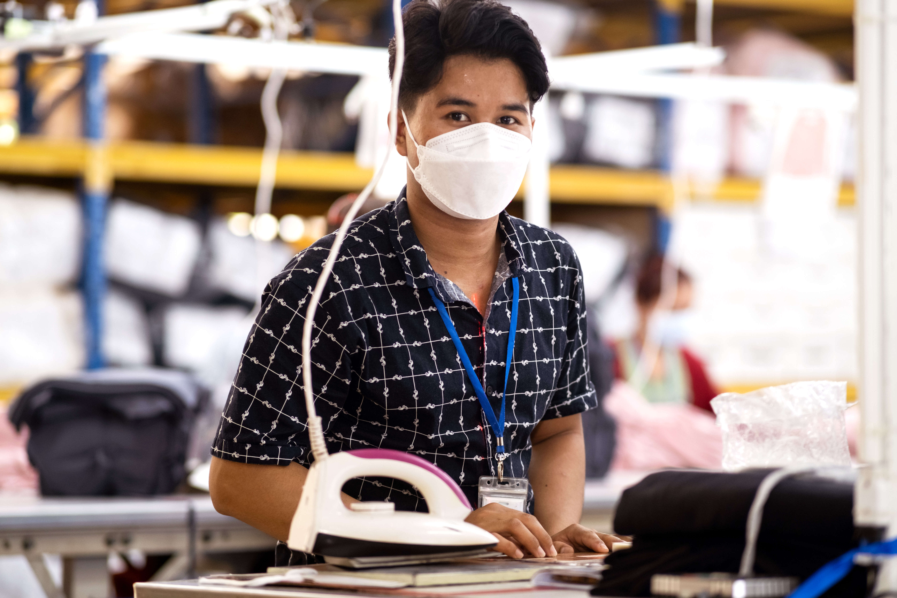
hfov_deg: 16.0
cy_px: 299
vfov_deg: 10.7
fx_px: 3189
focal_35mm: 128
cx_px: 448
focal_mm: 85
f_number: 2
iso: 640
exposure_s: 1/160
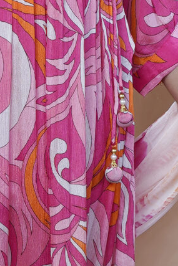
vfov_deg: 8.8
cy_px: 119
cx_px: -100
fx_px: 1734
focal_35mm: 234
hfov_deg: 5.8
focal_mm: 39
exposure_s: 1/125
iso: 125
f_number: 13
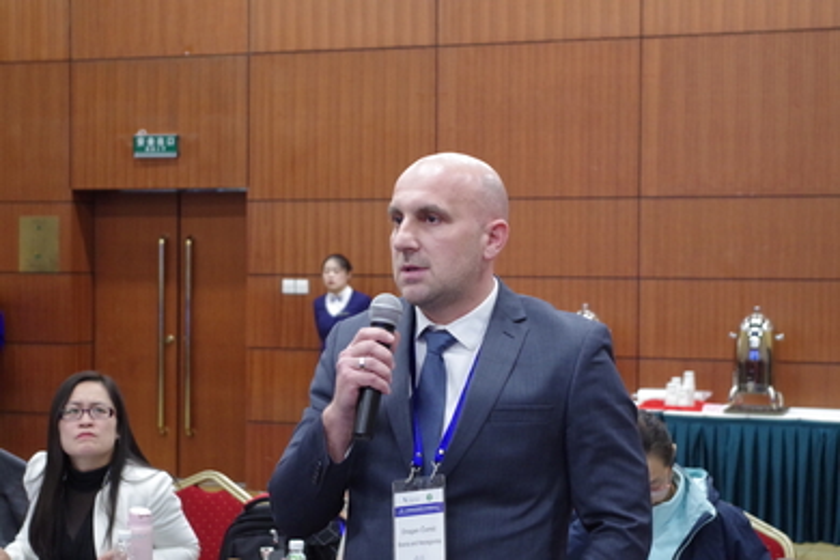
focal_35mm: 75
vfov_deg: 18.2
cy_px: 280
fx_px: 1750
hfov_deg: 27.0
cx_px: 420
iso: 3200
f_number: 5.6
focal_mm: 50
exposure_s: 1/40
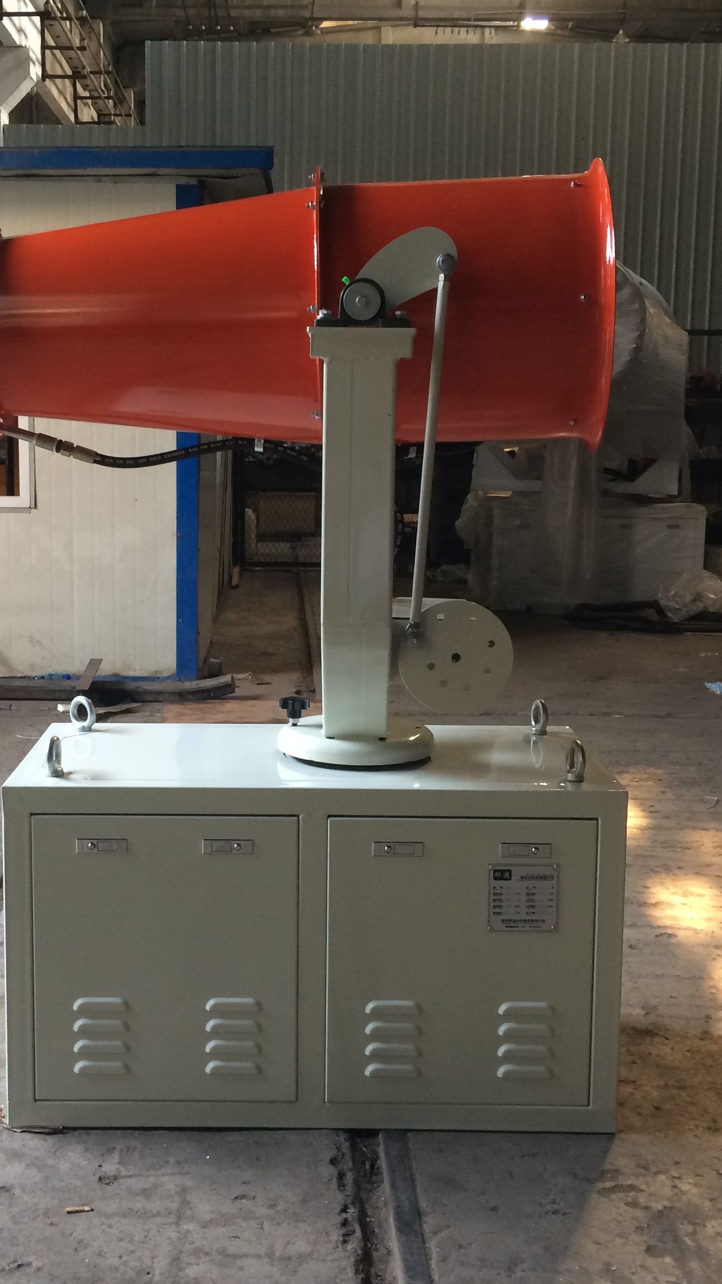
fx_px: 1463
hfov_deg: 27.6
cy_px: 649
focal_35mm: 43
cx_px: 272
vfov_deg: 47.4
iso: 125
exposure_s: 1/33
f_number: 2.2
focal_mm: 4.15
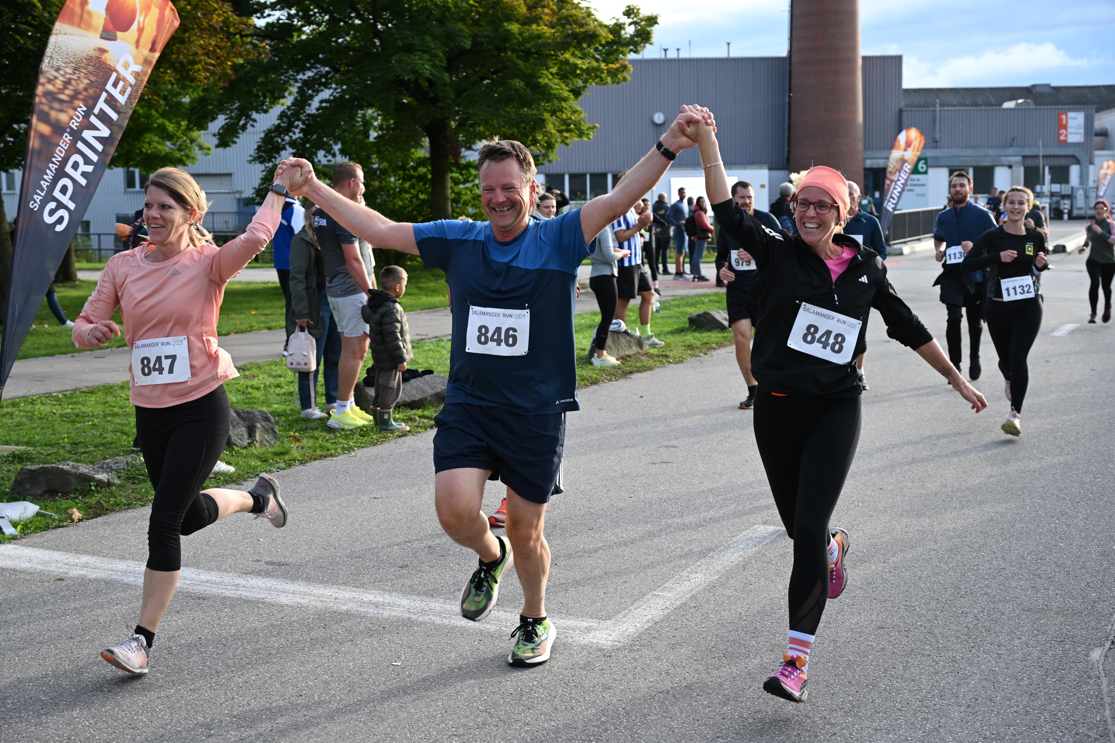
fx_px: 1579
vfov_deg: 26.5
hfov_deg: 38.9
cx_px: 558
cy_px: 372
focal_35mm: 51
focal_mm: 51
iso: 400
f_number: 4
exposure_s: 1/640
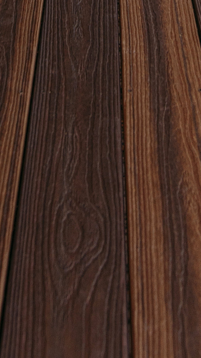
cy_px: -210
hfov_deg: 22.2
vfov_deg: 25.7
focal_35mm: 54
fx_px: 512
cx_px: 104
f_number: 4.5
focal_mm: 14
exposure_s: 1/200
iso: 100
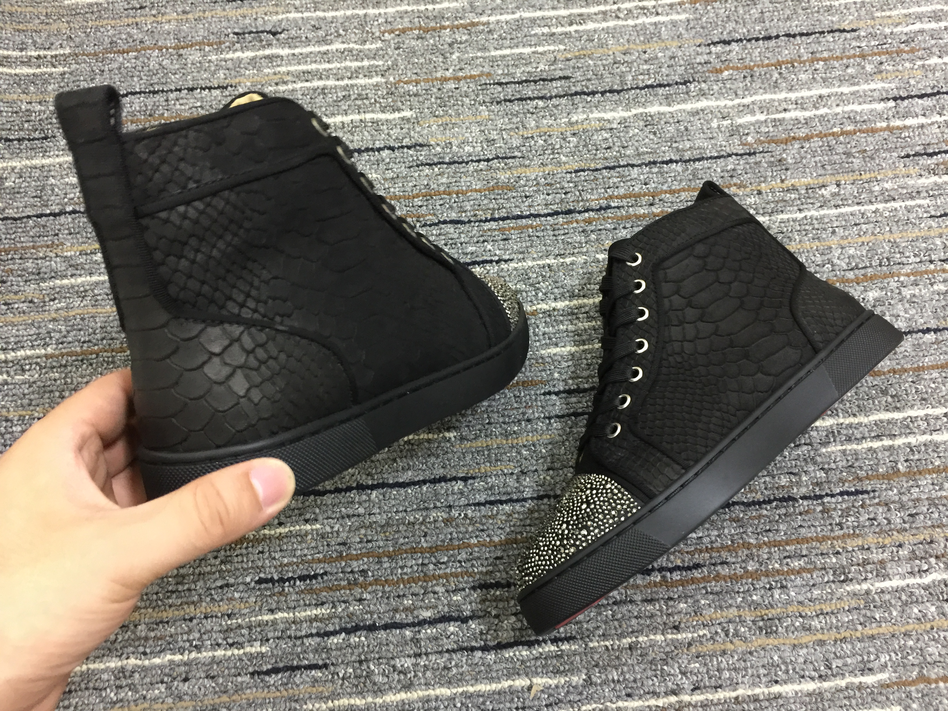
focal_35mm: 29
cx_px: 474
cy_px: 356
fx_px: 794
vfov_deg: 48.2
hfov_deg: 61.7
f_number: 2.2
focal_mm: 4.15
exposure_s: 1/10
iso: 125
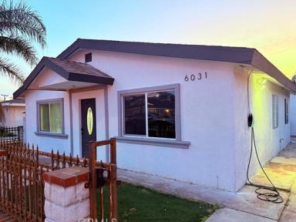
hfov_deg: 69.4
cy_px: 114
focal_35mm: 25
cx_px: 149
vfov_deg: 54.9
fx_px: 214
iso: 640
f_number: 1.78
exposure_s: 1/60
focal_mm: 6.76
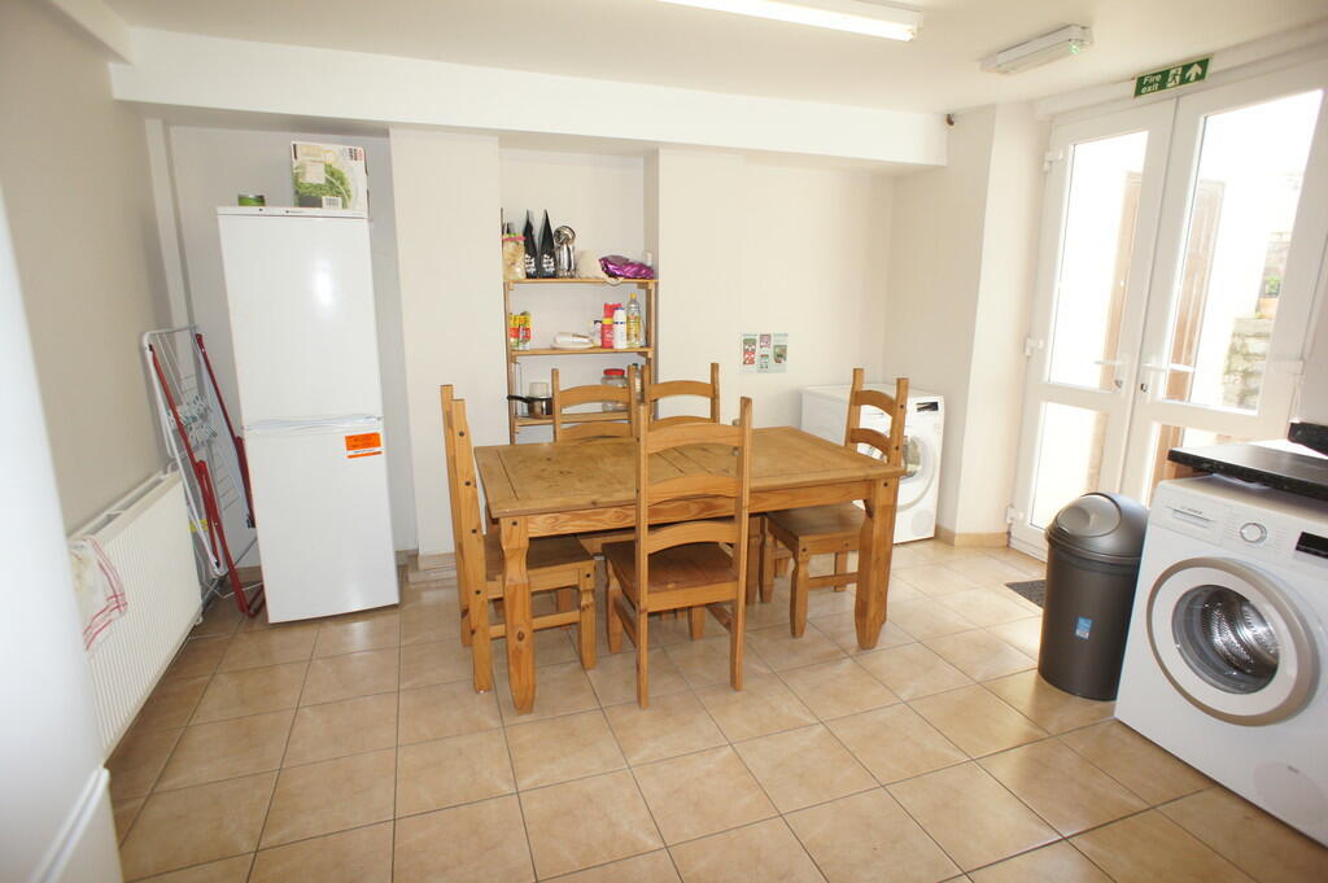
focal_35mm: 24
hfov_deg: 73.8
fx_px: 885
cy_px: 442
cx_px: 664
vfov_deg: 53.1
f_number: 3.5
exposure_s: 1/80
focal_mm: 16
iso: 200
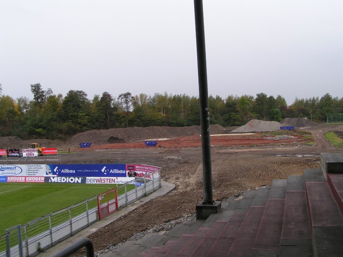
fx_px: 377
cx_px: 172
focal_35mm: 38
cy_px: 128
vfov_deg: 37.7
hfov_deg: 49.0
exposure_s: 1/80
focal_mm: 5.8
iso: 50
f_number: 5.6
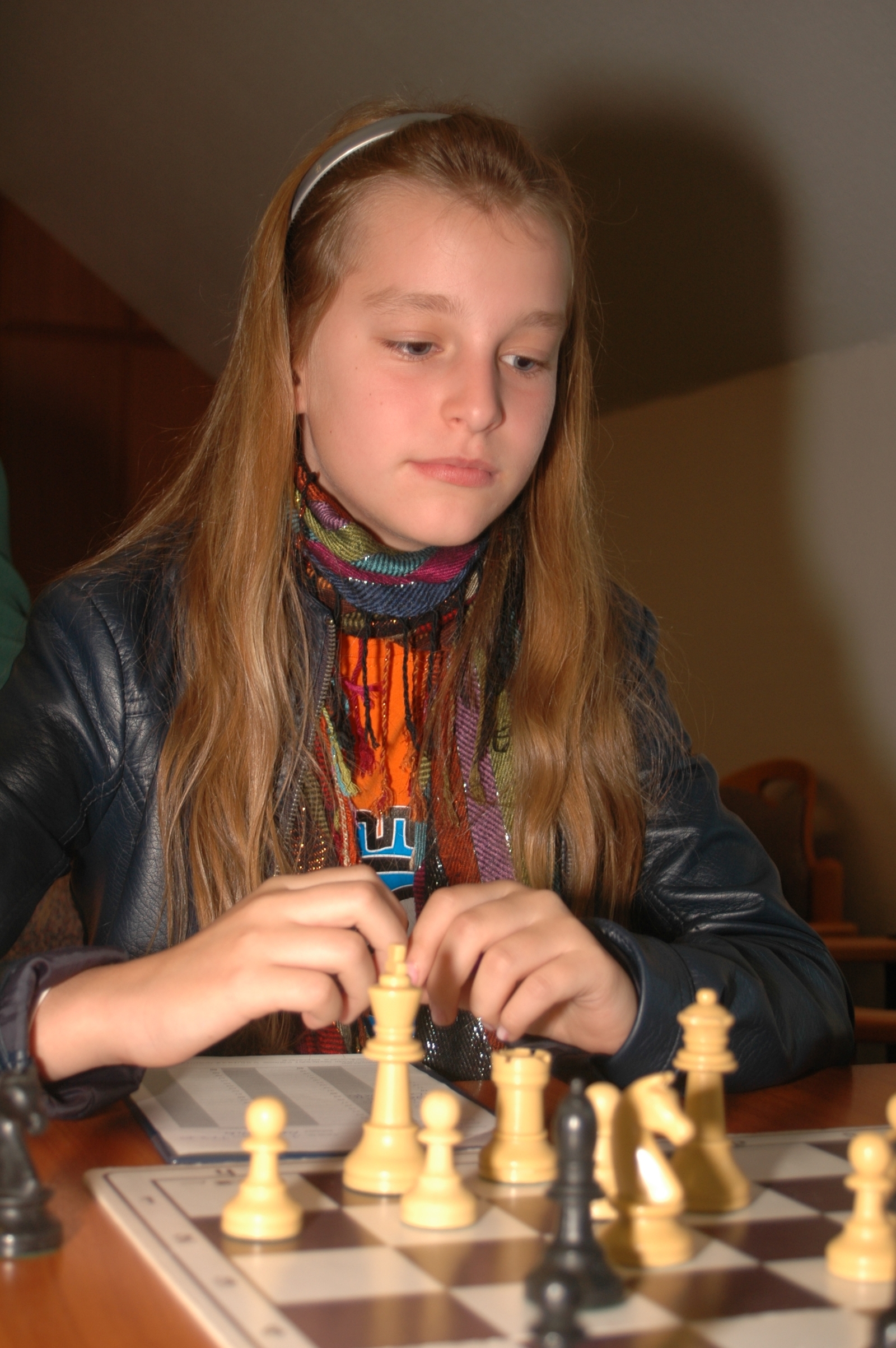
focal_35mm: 60
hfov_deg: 22.6
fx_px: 2244
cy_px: 674
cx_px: 448
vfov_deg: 33.4
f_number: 5.3
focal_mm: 40
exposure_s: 1/60
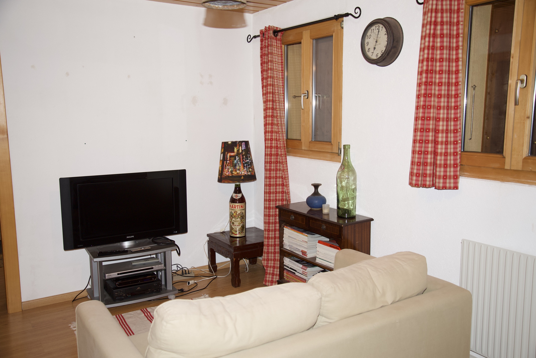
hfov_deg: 58.7
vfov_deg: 41.2
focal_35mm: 32
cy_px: 179
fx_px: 477
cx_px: 268
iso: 1100
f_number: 5.6
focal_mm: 32
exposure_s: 1/60
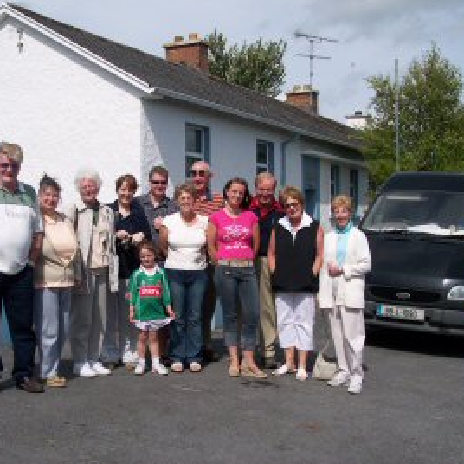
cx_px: 195
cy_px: 229
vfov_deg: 36.8
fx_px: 698
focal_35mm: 46
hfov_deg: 36.7
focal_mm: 8
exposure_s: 1/1000
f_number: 4.8
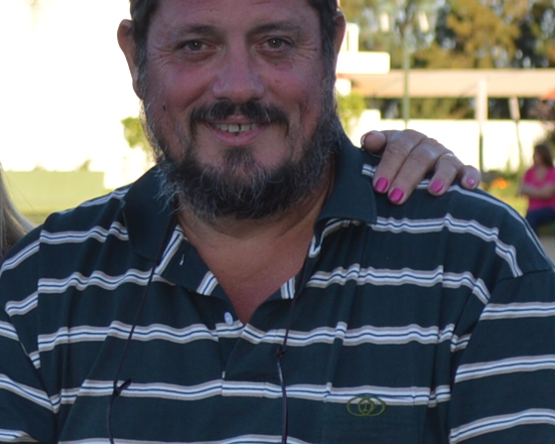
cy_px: 335
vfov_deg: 4.6
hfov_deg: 5.8
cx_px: -203
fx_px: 5469
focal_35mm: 333
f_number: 5.3
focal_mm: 44
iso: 100
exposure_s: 1/125
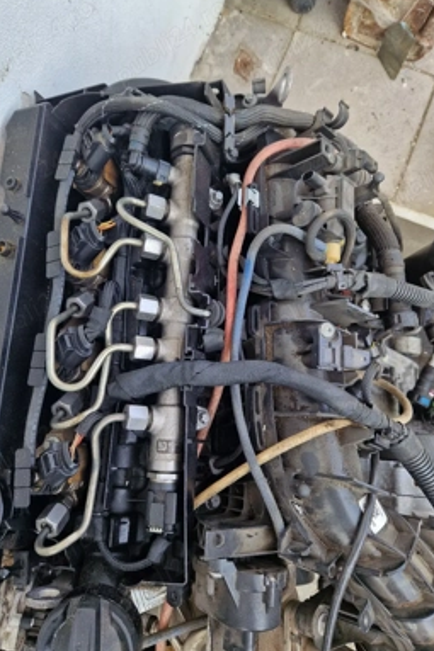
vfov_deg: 71.5
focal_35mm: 25
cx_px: 204
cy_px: 328
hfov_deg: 51.2
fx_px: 452
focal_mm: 5.4
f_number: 1.8
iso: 50
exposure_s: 1/182
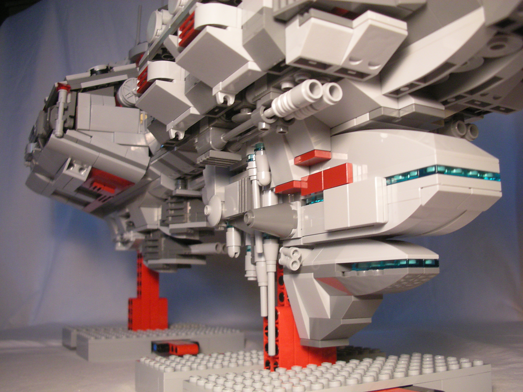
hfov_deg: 52.6
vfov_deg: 40.7
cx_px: 262
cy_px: 196
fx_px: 529
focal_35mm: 35
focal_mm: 5.8
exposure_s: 1/30
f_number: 2.8
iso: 167
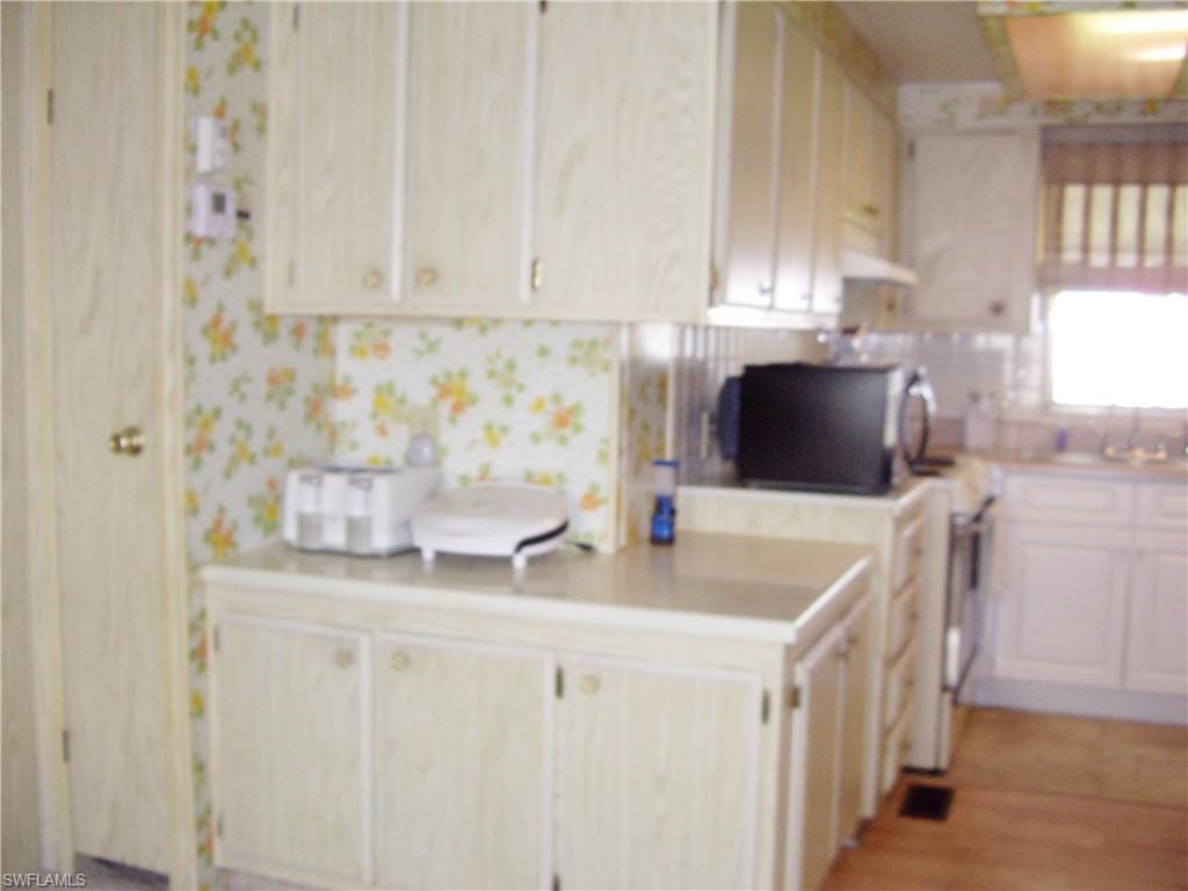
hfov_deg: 49.0
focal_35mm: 38
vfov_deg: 37.7
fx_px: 1304
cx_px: 594
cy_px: 446
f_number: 2.8
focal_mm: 7.9
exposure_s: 1/40
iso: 200
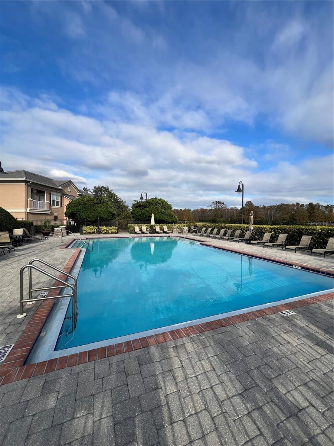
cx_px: 167
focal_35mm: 13
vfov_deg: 106.2
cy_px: 223
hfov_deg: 89.9
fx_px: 167
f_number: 1.8
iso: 32
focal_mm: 1.57
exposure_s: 1/1647
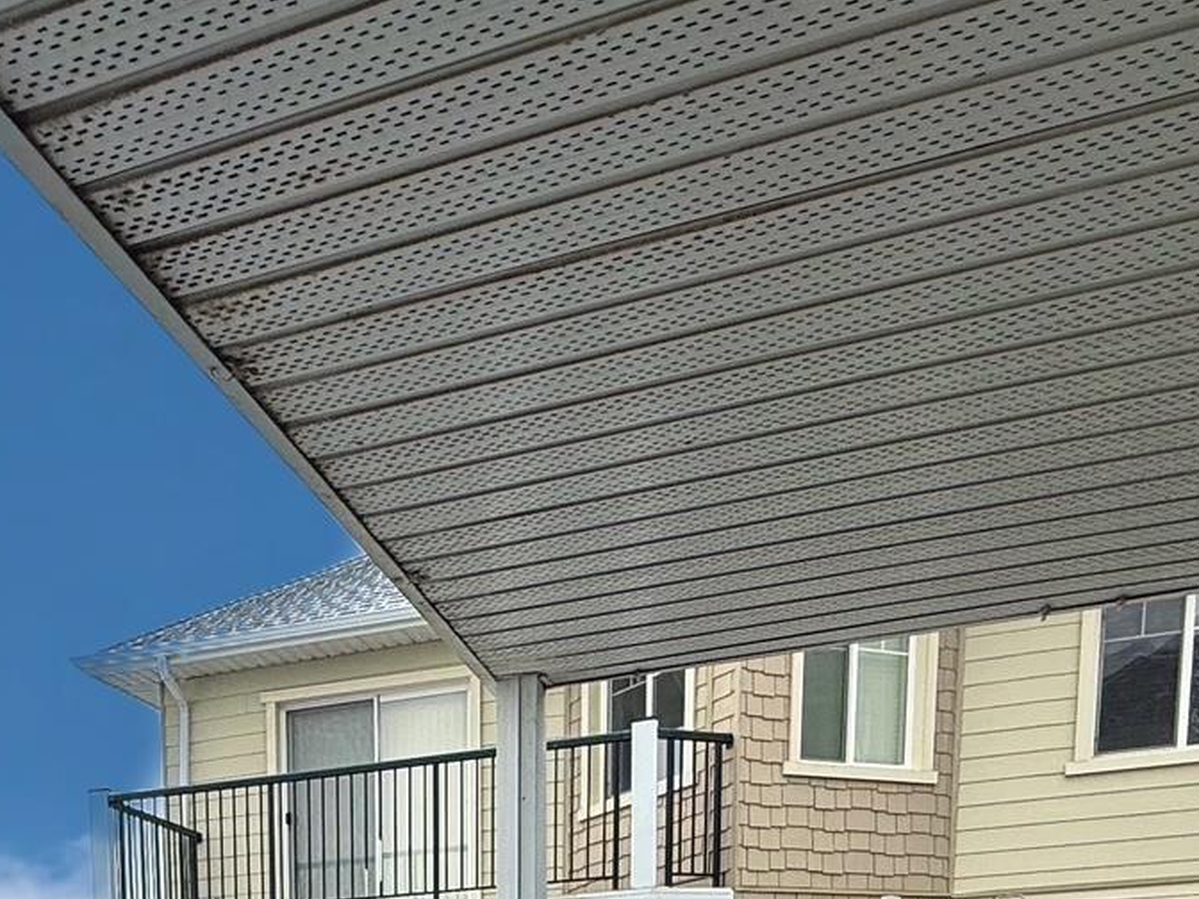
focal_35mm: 42
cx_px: 237
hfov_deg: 42.7
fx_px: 1455
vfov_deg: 26.1
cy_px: 1318
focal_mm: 2.22
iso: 50
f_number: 2.2
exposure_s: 1/1312
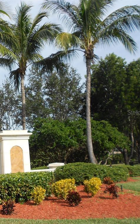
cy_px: 112
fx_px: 226
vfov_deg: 52.7
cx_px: 5
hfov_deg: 32.1
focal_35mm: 37
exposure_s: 1/1000
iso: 80
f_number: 3.2
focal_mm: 4.6
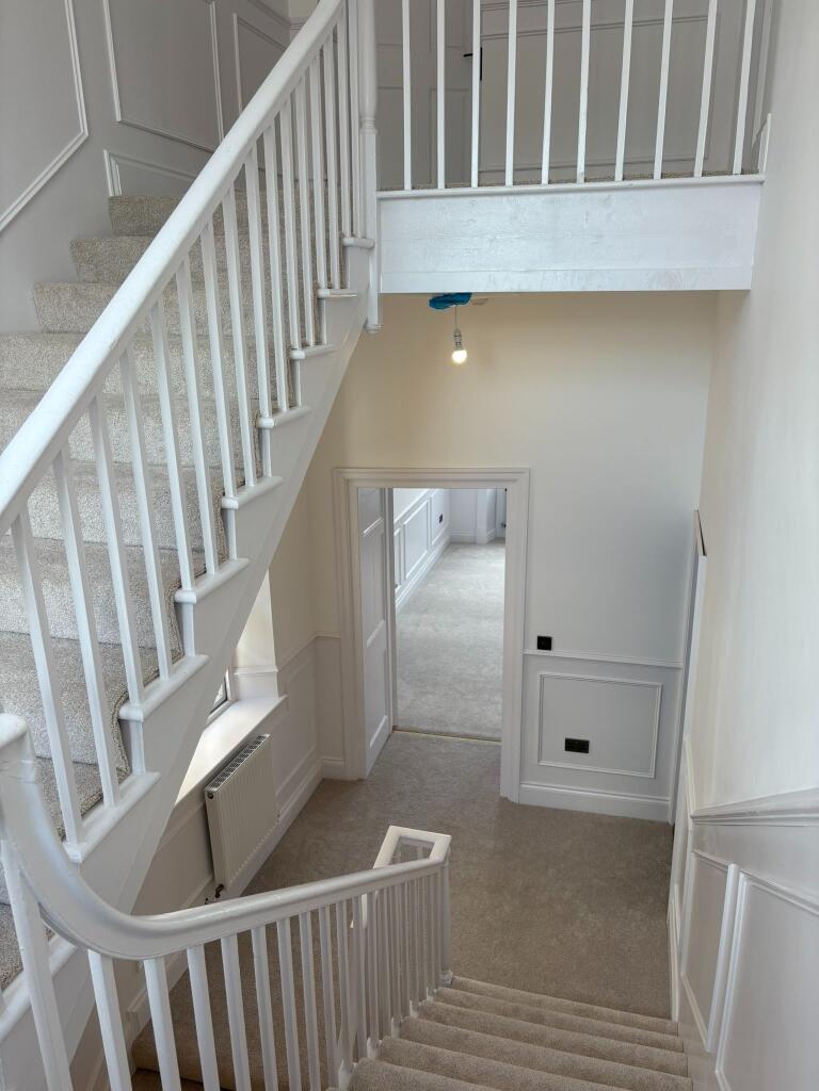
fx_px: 820
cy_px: 546
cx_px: 410
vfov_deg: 67.3
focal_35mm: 26
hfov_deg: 53.1
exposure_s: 1/166
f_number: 1.6
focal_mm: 5.96
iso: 40
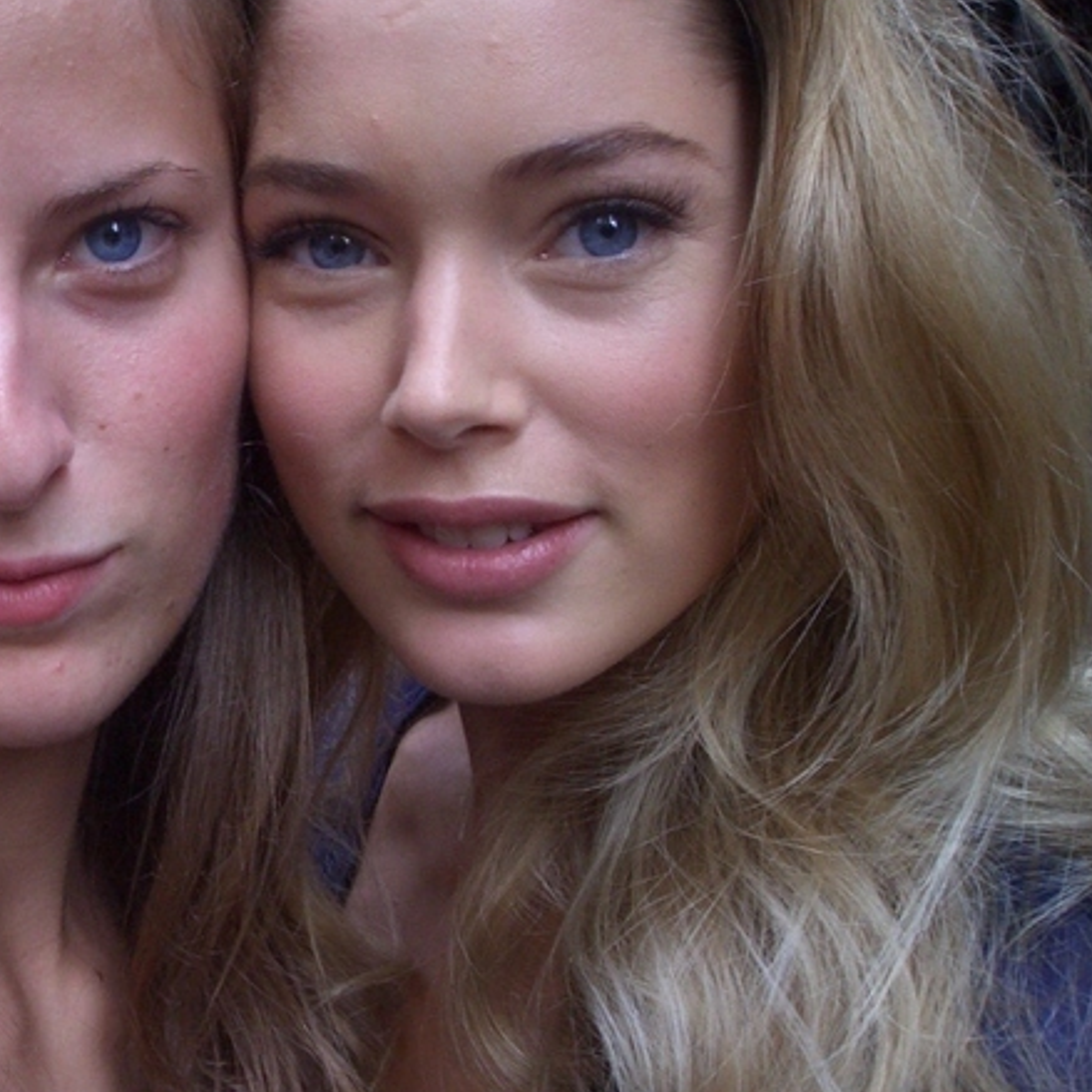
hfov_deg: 28.5
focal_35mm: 58
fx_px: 2070
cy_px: 592
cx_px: 122
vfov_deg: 29.5
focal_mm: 4.8
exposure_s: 1/100
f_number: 4
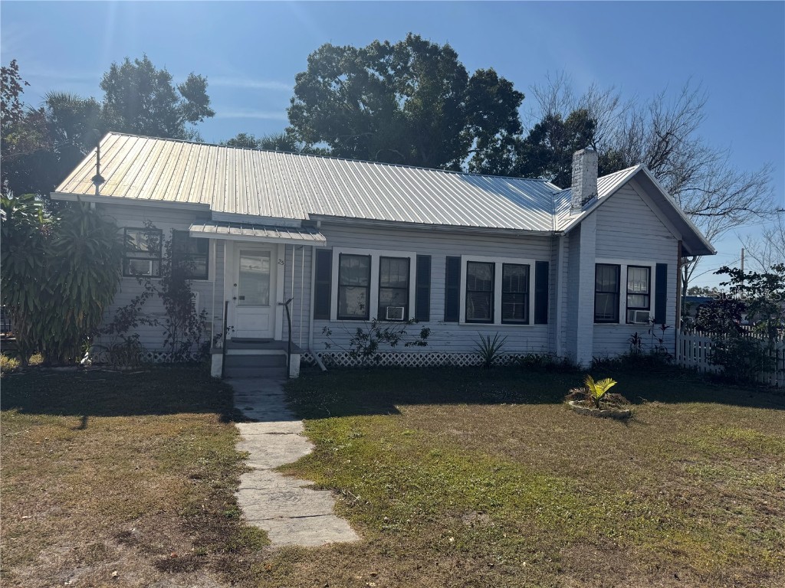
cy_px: 294
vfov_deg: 56.8
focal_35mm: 24
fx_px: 544
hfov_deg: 71.6
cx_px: 392
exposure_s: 1/7937
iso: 80
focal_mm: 6.76
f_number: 1.78
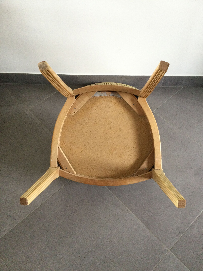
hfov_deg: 45.4
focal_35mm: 31
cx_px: 102
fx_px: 242
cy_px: 136
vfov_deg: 58.4
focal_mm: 3.3
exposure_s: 1/33
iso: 160
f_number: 2.4
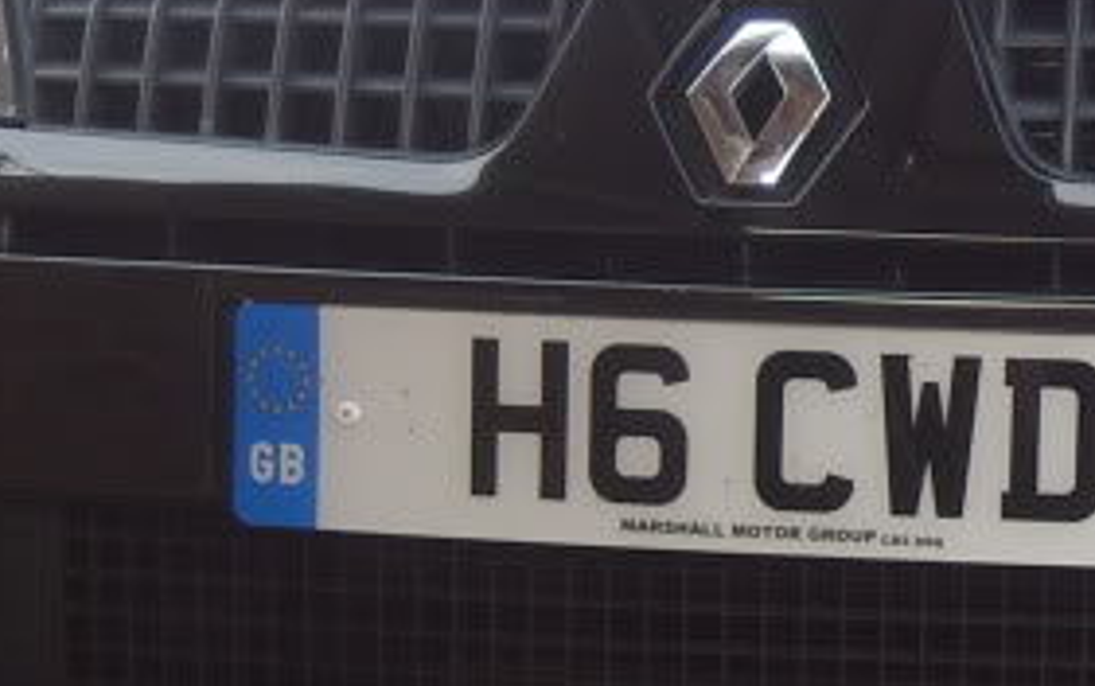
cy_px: 257
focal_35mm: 135
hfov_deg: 15.3
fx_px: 4031
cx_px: 1033
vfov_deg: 9.7
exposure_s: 1/114
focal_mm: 5.7
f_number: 2.8
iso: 64
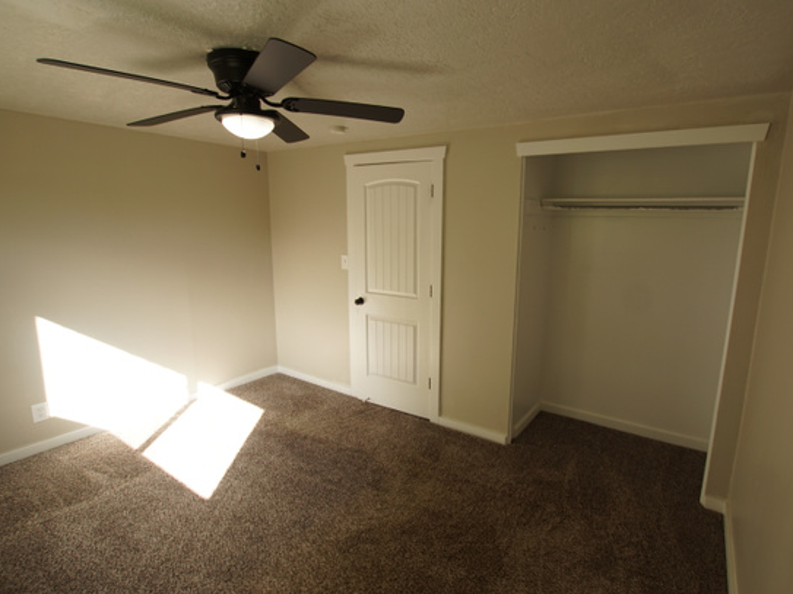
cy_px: 288
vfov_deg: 74.7
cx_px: 437
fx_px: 389
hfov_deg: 90.7
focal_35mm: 17
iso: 100
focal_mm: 10
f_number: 4
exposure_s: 1/40
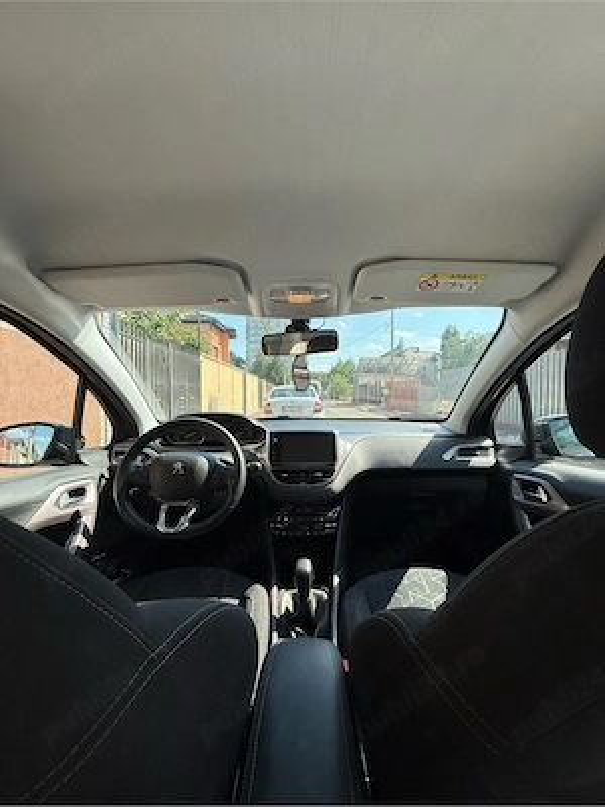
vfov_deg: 102.1
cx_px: 302
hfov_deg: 85.7
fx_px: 326
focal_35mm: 14
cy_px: 404
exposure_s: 1/625
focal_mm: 2.22
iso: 64
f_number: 2.2
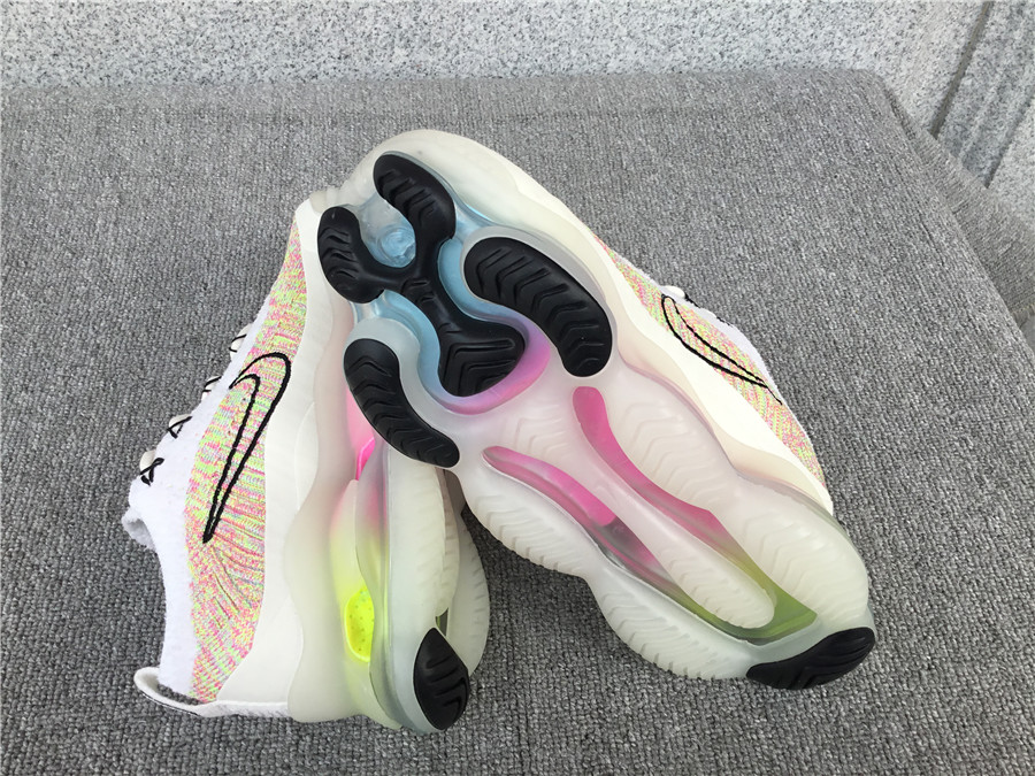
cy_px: 388
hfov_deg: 58.4
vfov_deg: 45.4
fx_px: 927
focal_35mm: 31
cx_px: 518
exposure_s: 1/426
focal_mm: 3.3
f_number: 2.4
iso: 25
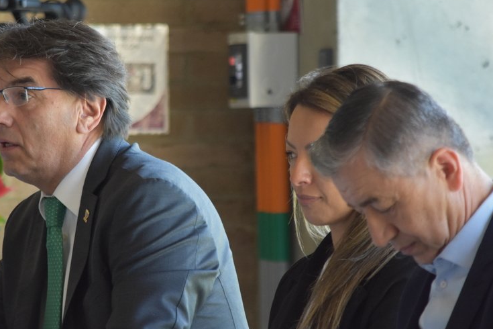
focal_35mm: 478
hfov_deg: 4.3
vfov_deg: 2.9
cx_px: 170
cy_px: 151
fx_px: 6543
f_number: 5
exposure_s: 1/250
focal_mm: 195
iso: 1250
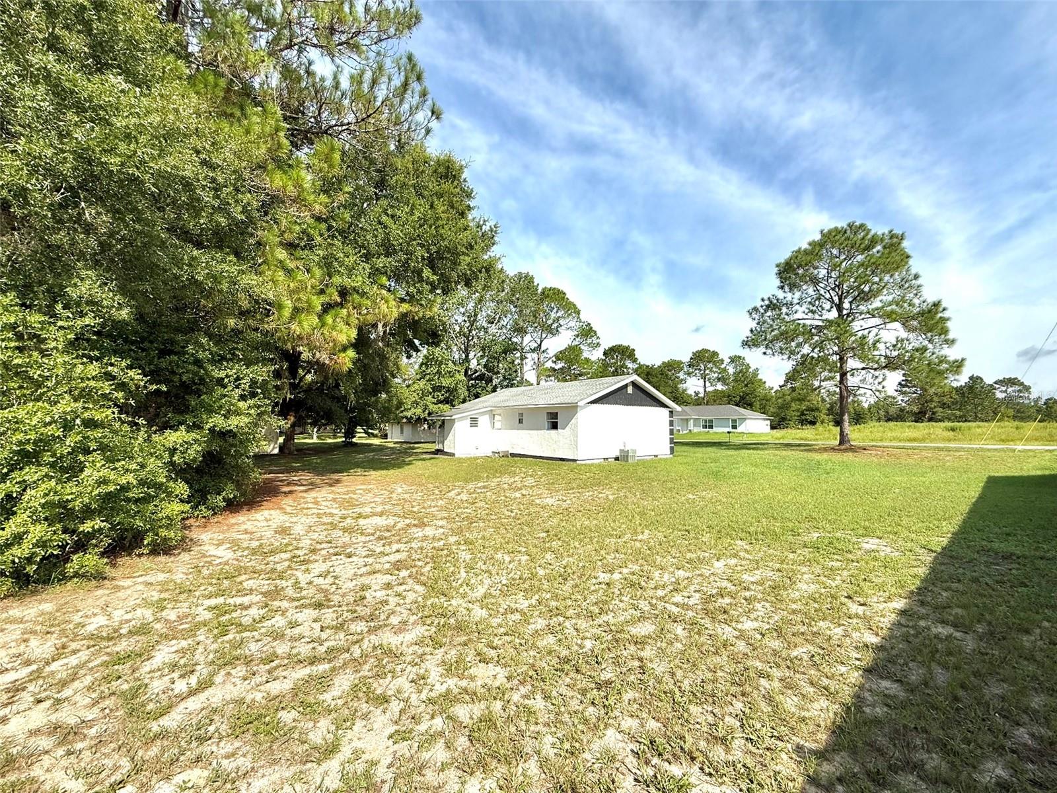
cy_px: 396
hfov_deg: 102.1
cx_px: 528
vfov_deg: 85.7
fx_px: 427
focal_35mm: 14
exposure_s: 1/2410
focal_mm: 2.22
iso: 50
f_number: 2.2
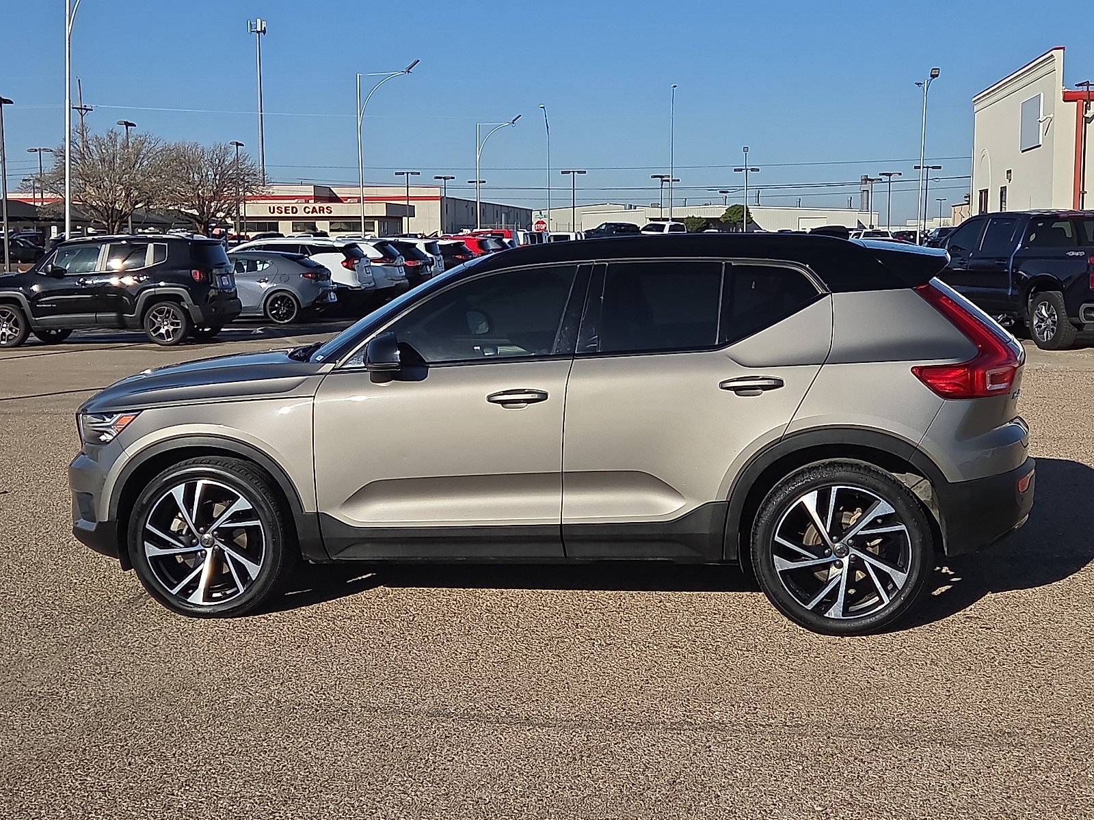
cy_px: 410
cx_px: 547
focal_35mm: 47
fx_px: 1485
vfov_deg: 30.9
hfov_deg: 40.4
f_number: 1.8
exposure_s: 1/3333
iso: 25
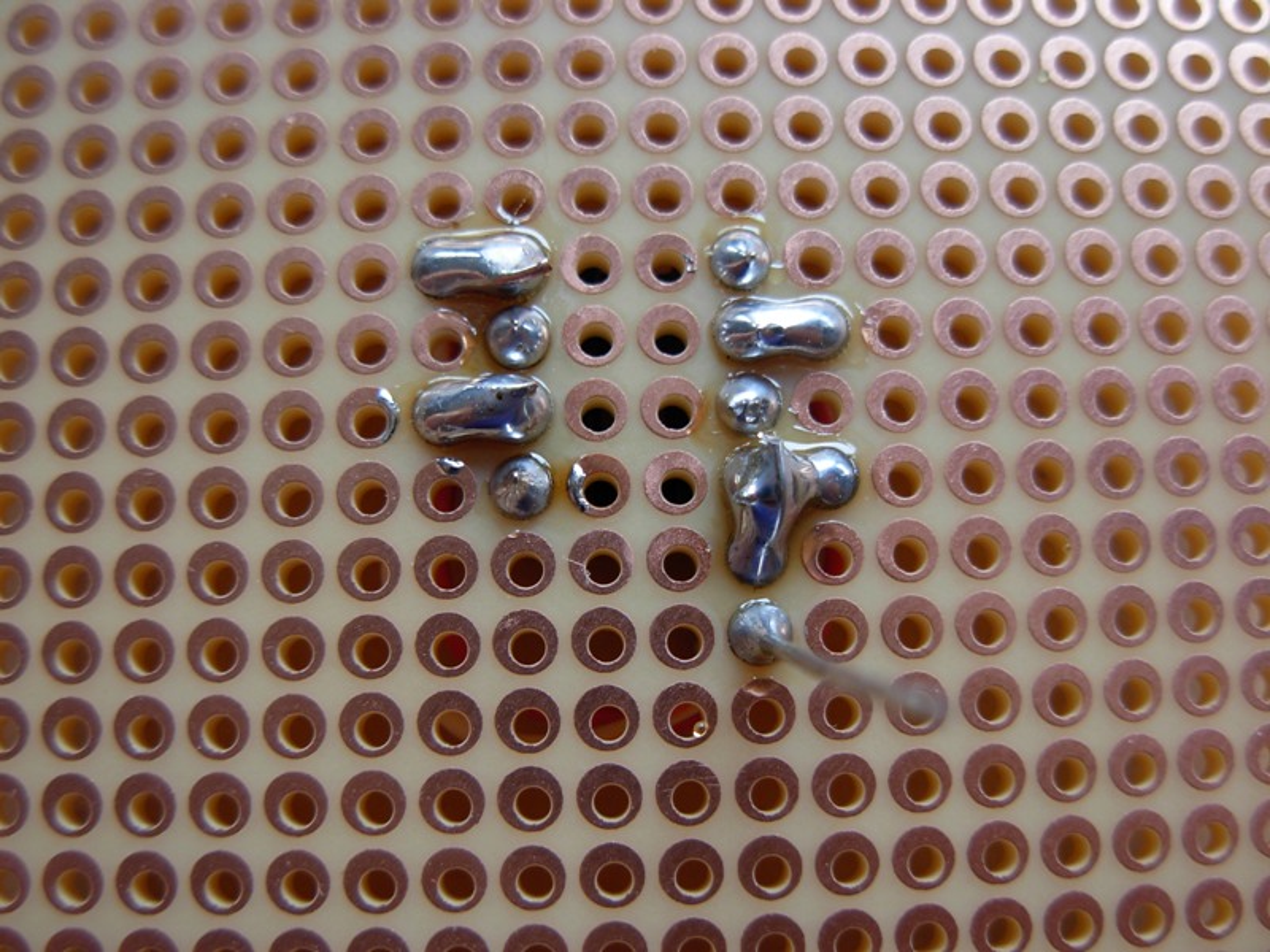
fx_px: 1394
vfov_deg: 37.7
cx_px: 635
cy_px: 476
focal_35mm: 38
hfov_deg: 49.0
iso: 79
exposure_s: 1/31
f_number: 2.9
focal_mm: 6.3
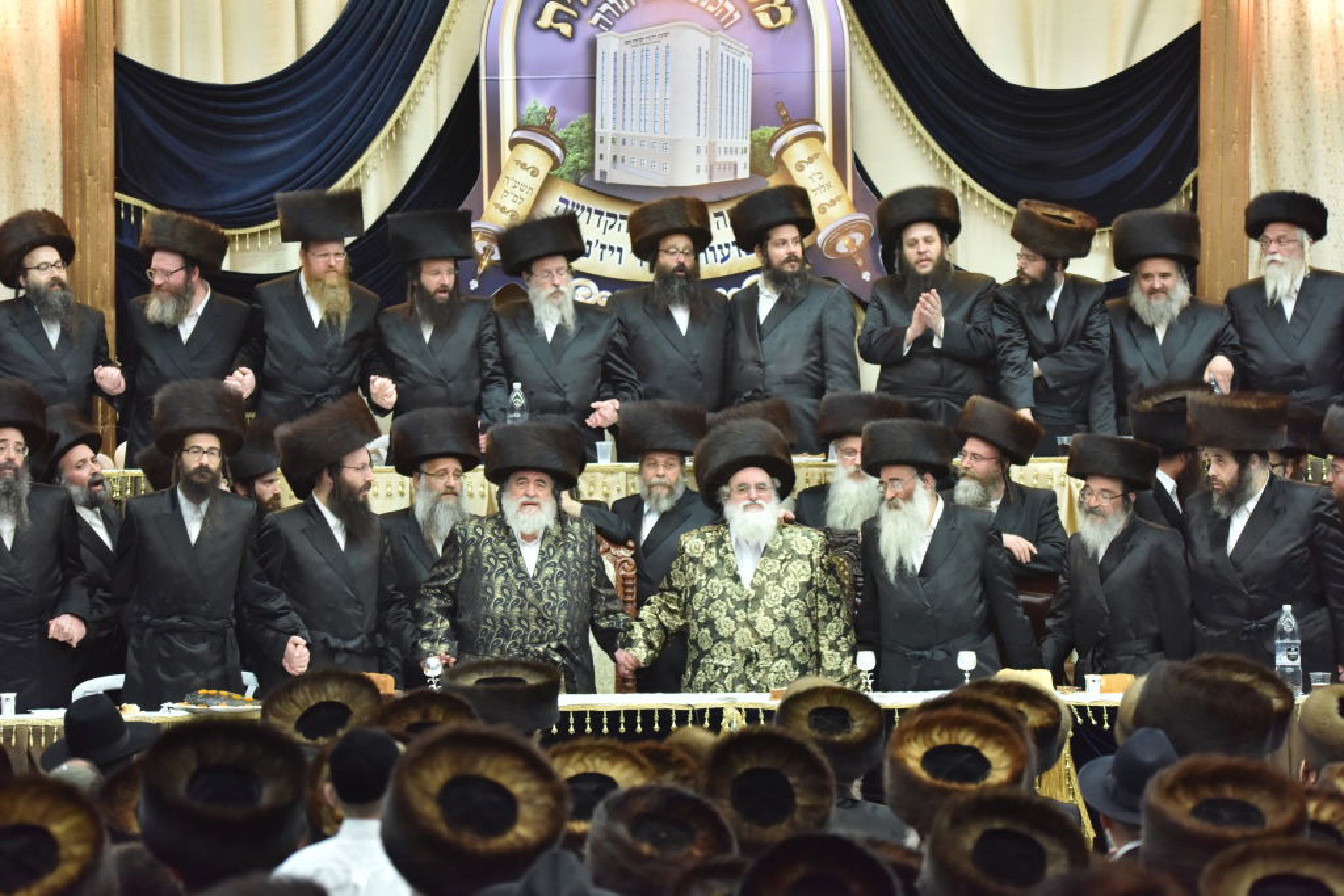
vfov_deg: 9.2
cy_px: 448
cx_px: 672
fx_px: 5600
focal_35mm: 150
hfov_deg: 13.7
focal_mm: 150
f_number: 5
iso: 2000
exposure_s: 1/160
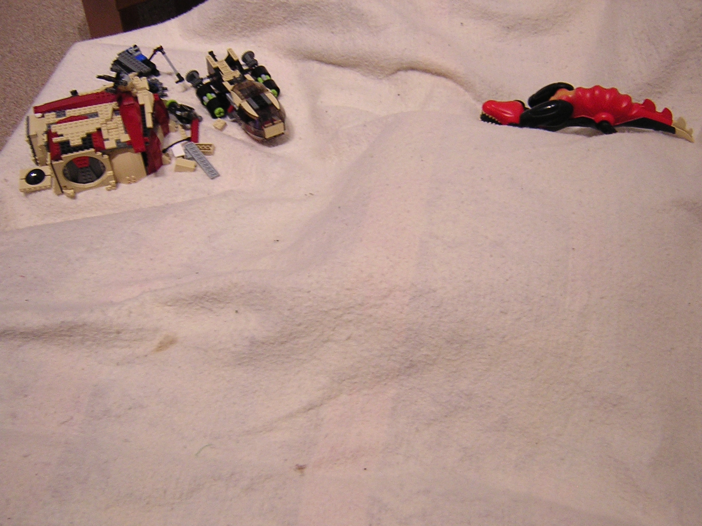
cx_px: 351
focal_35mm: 36
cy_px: 263
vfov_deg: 39.7
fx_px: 730
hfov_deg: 51.4
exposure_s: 1/2.6
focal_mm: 4.7
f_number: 2.6
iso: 276
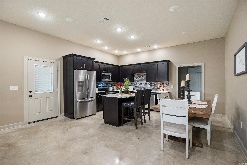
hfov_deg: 96.7
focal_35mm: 16
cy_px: 82
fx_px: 110
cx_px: 124
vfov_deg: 73.7
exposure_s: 1/10
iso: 1250
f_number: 5.6
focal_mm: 16
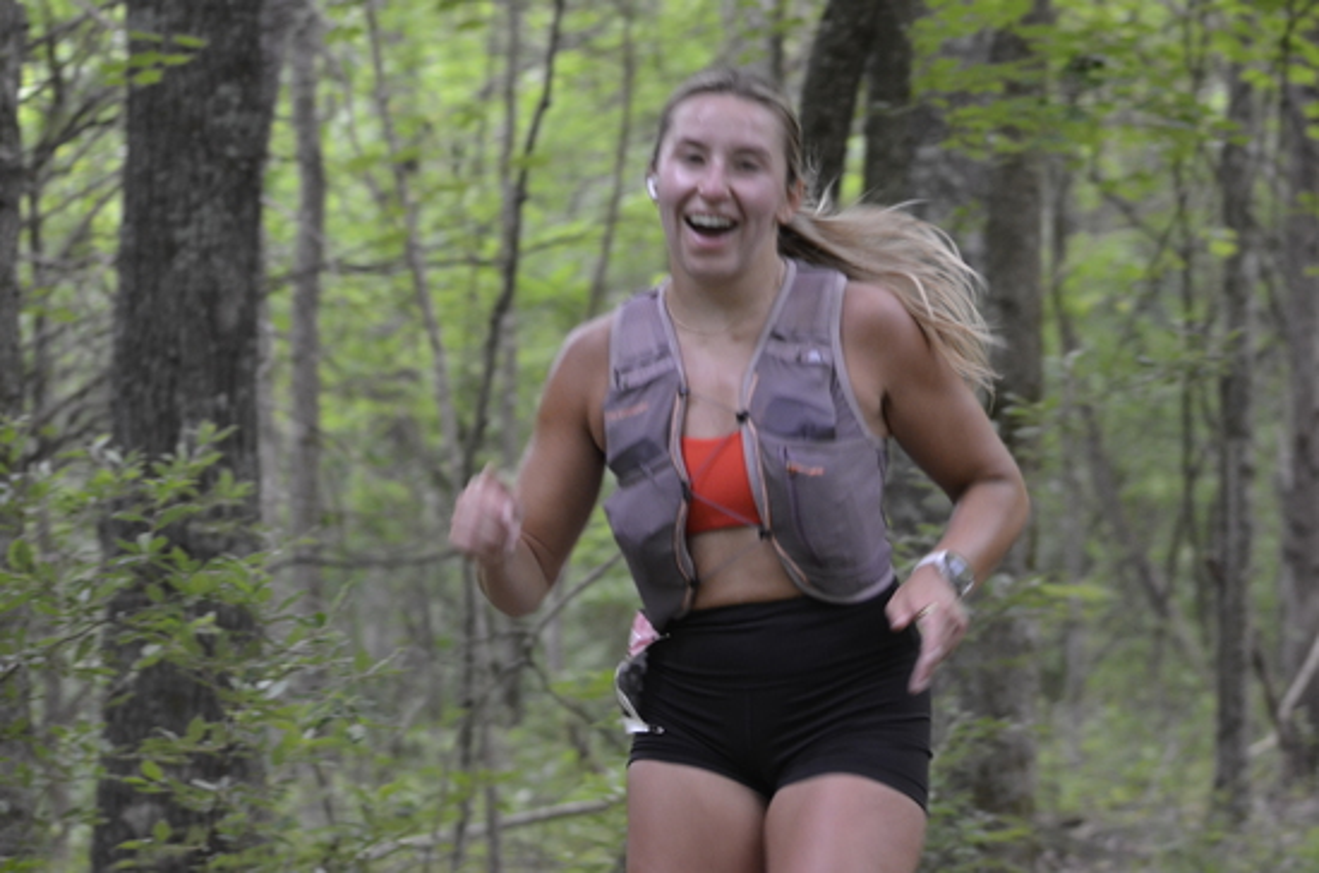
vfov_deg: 13.0
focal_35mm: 105
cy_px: 436
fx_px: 3838
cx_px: 660
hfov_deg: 19.5
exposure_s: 1/80
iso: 1600
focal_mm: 70
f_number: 4
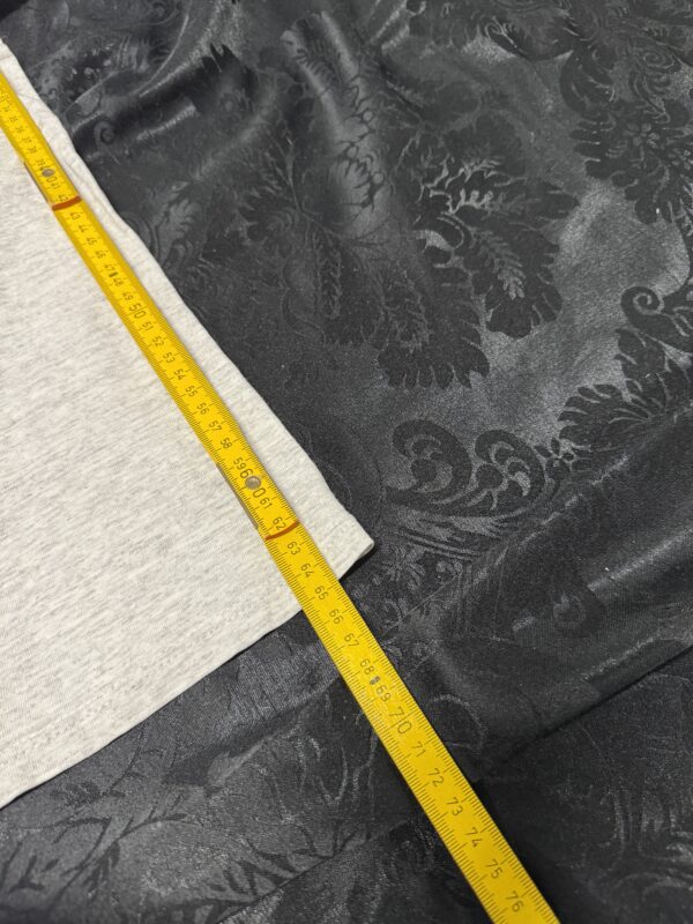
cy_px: 462
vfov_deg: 71.6
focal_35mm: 24
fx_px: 641
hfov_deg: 56.8
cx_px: 346
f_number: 1.78
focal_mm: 6.76
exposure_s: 1/60
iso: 320
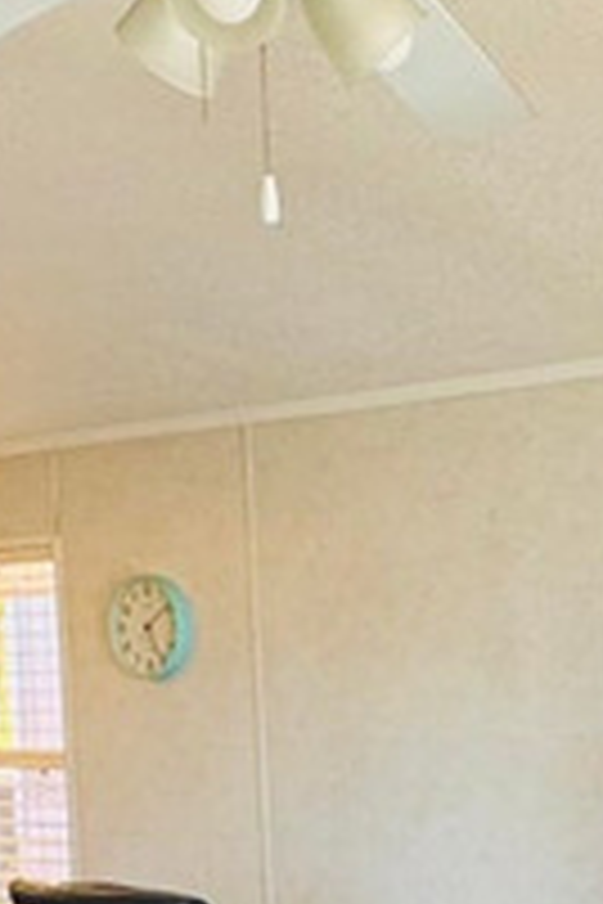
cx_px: 580
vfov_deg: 25.7
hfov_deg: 18.0
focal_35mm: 74
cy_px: 940
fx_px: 1859
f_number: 2.2
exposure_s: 1/99
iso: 125
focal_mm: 2.22
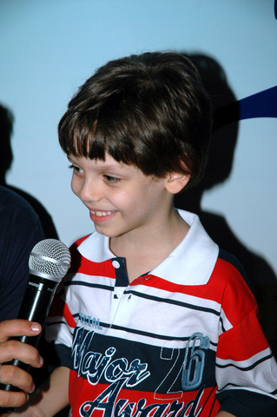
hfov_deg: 13.0
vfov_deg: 19.5
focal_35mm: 105
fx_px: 1214
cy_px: 208
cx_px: 138
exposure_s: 1/60
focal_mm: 70
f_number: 4.5
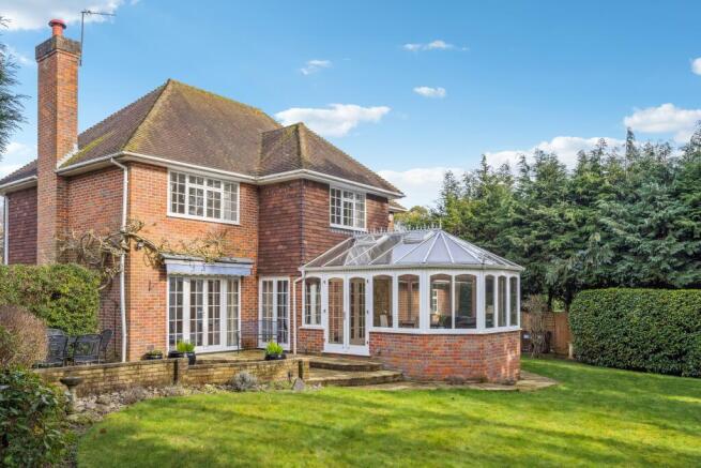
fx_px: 524
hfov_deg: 67.6
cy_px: 234
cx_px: 350
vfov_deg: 48.1
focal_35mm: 27
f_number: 8
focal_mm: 26.9
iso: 640
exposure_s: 1/1000
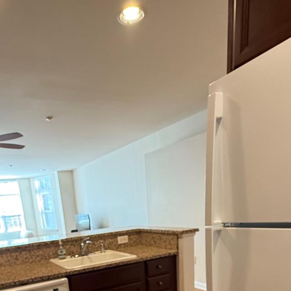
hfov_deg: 53.7
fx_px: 285
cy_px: 294
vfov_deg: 45.3
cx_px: 117
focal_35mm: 30
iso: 250
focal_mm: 2.22
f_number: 2.2
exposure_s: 1/60
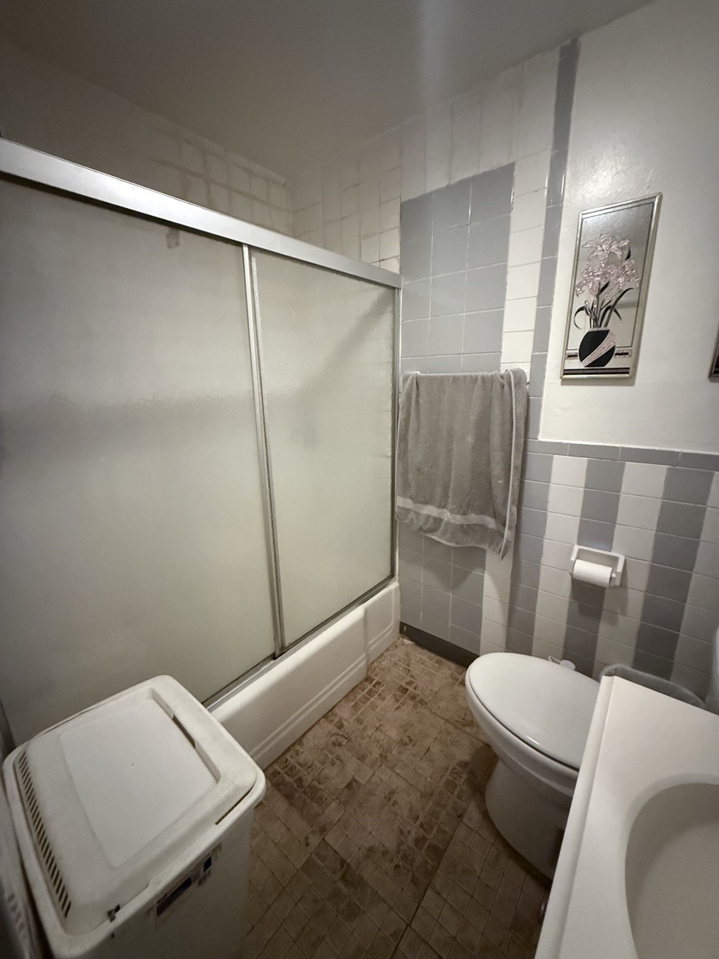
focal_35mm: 14
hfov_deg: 85.7
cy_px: 480
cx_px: 360
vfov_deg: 102.1
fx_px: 388
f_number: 2.2
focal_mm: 2.22
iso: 1600
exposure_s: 1/40
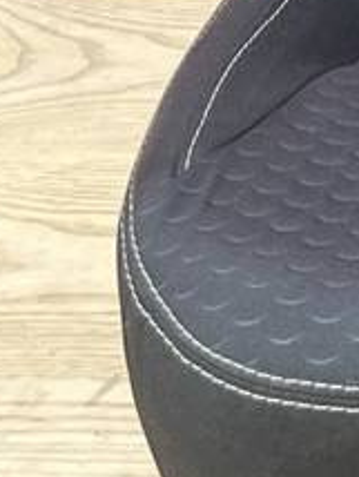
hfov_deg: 6.9
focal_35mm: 194
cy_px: -533
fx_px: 2677
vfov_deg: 9.4
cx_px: 1108
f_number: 1.6
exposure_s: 1/121
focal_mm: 5.1
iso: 64
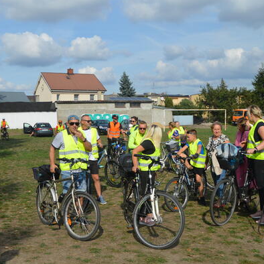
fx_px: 406
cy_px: 132
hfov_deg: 36.0
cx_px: 112
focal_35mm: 47
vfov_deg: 36.1
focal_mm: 24
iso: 100
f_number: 9
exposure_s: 1/320
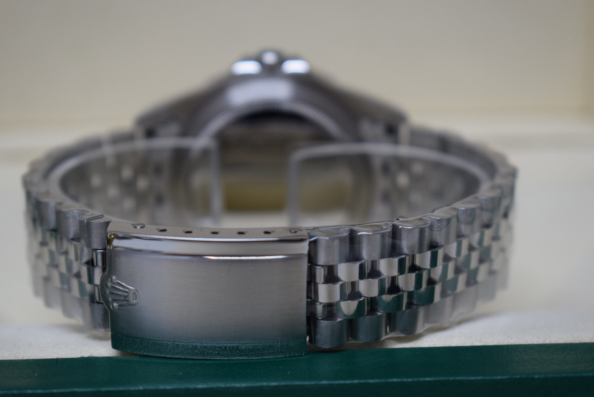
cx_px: 297
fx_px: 1288
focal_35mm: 78
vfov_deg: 17.5
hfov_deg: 26.0
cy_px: 198
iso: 640
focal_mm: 52
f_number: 5.6
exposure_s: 1/60
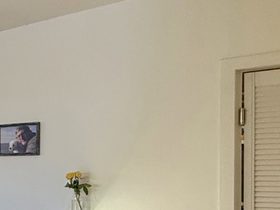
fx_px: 469
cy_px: 177
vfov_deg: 24.7
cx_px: -145
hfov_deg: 25.0
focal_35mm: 58
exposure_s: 1/100
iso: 320
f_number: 2.2
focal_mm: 2.22
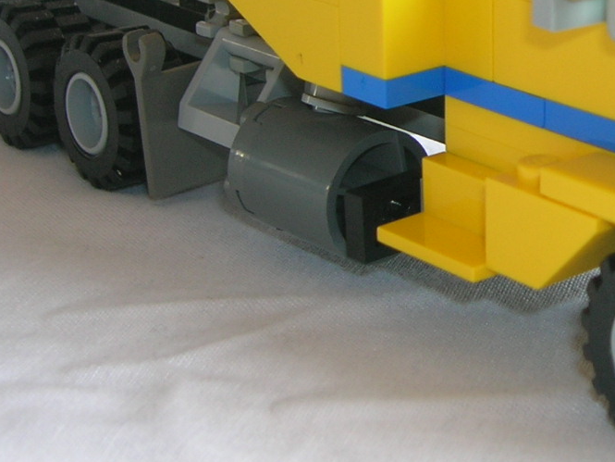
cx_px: 588
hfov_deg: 19.0
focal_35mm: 101
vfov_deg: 14.5
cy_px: 73
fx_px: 1795
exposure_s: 1/8.8
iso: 50
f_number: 3.1
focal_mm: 7
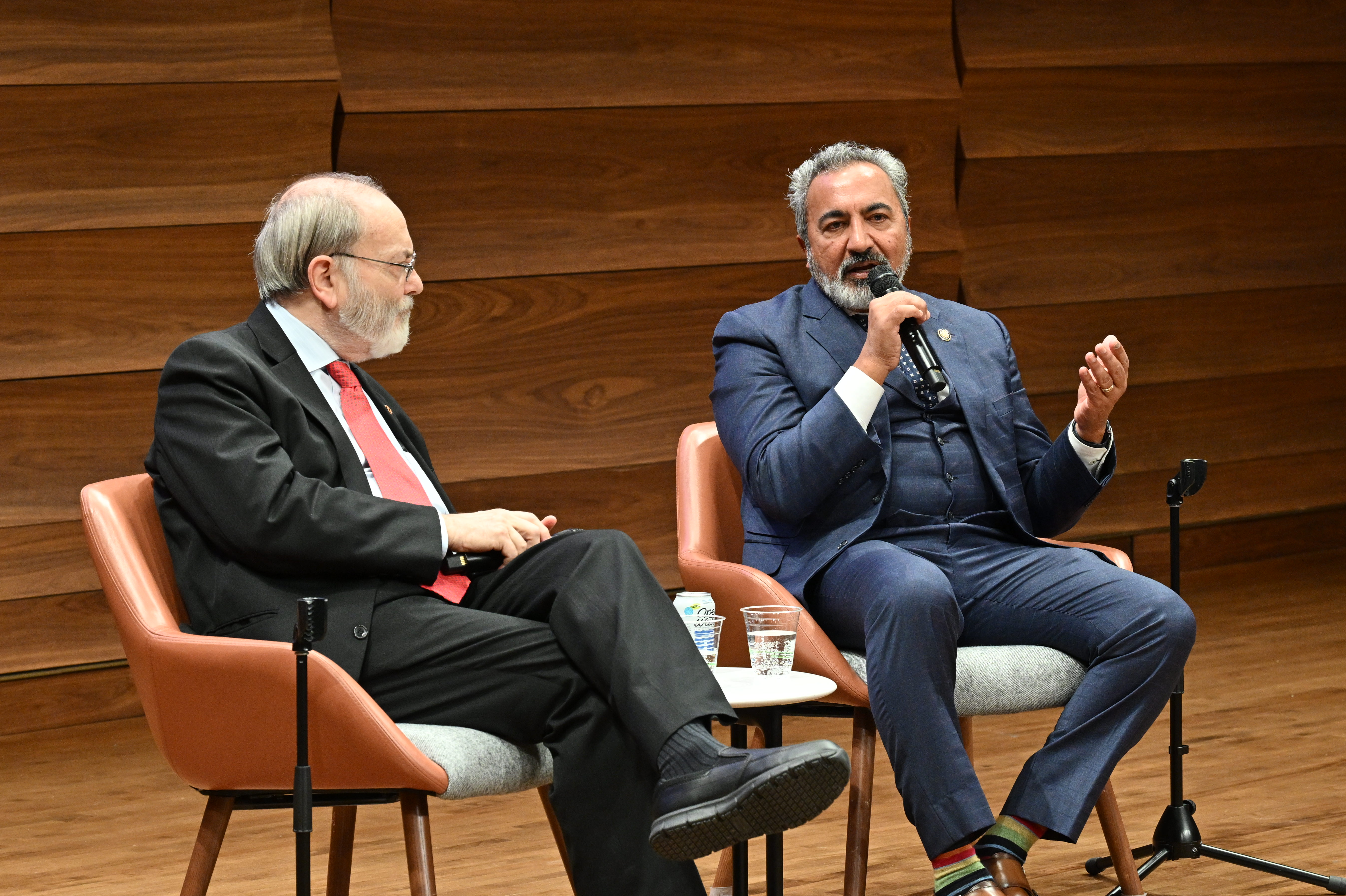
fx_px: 5083
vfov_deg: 10.1
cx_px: 673
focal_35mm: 136
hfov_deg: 15.1
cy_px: 448
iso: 2000
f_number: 5.6
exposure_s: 1/250
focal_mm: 91
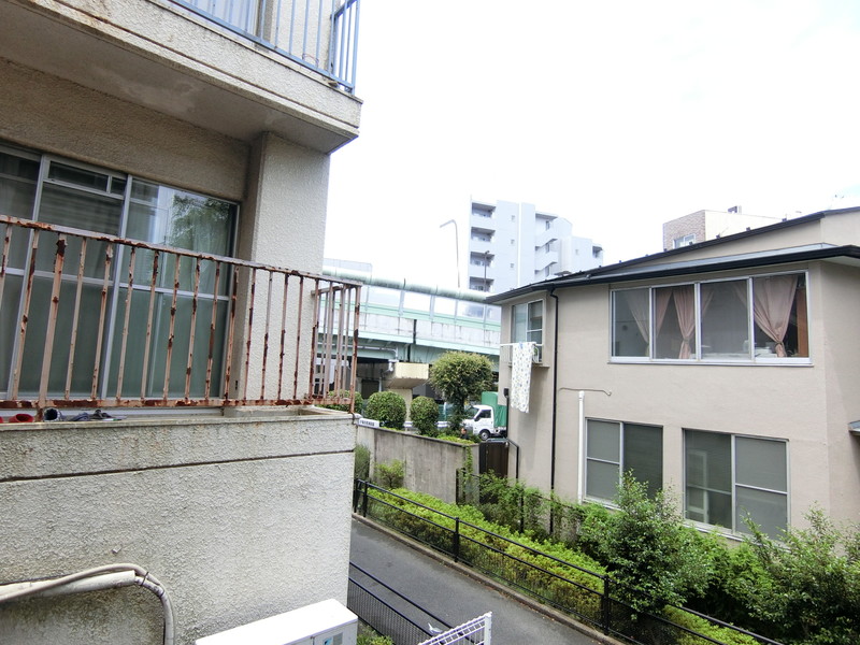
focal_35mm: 19
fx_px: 472
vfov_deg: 68.7
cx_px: 430
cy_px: 322
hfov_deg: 84.7
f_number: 6.9
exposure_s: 1/125
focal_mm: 4.06
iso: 125
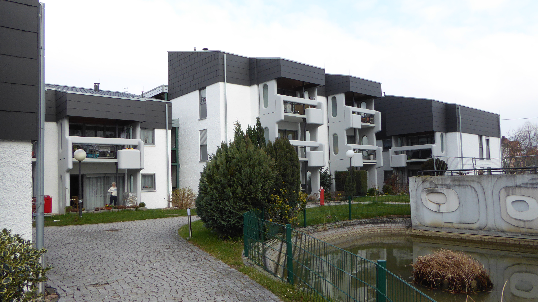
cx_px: 264
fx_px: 385
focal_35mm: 27
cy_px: 164
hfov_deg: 69.9
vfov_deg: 42.9
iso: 100
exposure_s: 1/320
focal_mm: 4.3
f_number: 3.3
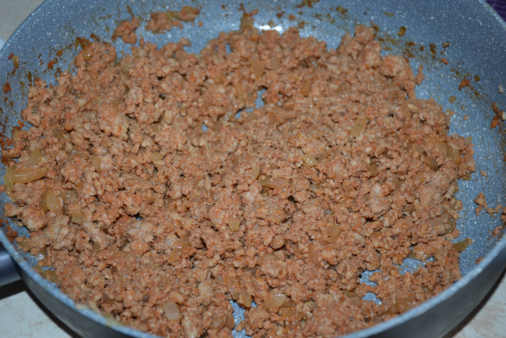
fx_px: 885
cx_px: 253
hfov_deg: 31.9
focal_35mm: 63
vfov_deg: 21.6
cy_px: 169
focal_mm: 42
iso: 720
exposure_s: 1/60
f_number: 4.5
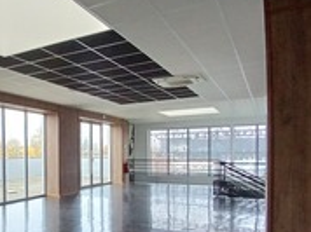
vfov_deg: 41.2
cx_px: 55
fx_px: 305
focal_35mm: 34
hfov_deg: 50.2
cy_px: 154
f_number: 2.2
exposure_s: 1/25
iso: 400
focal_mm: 1.4
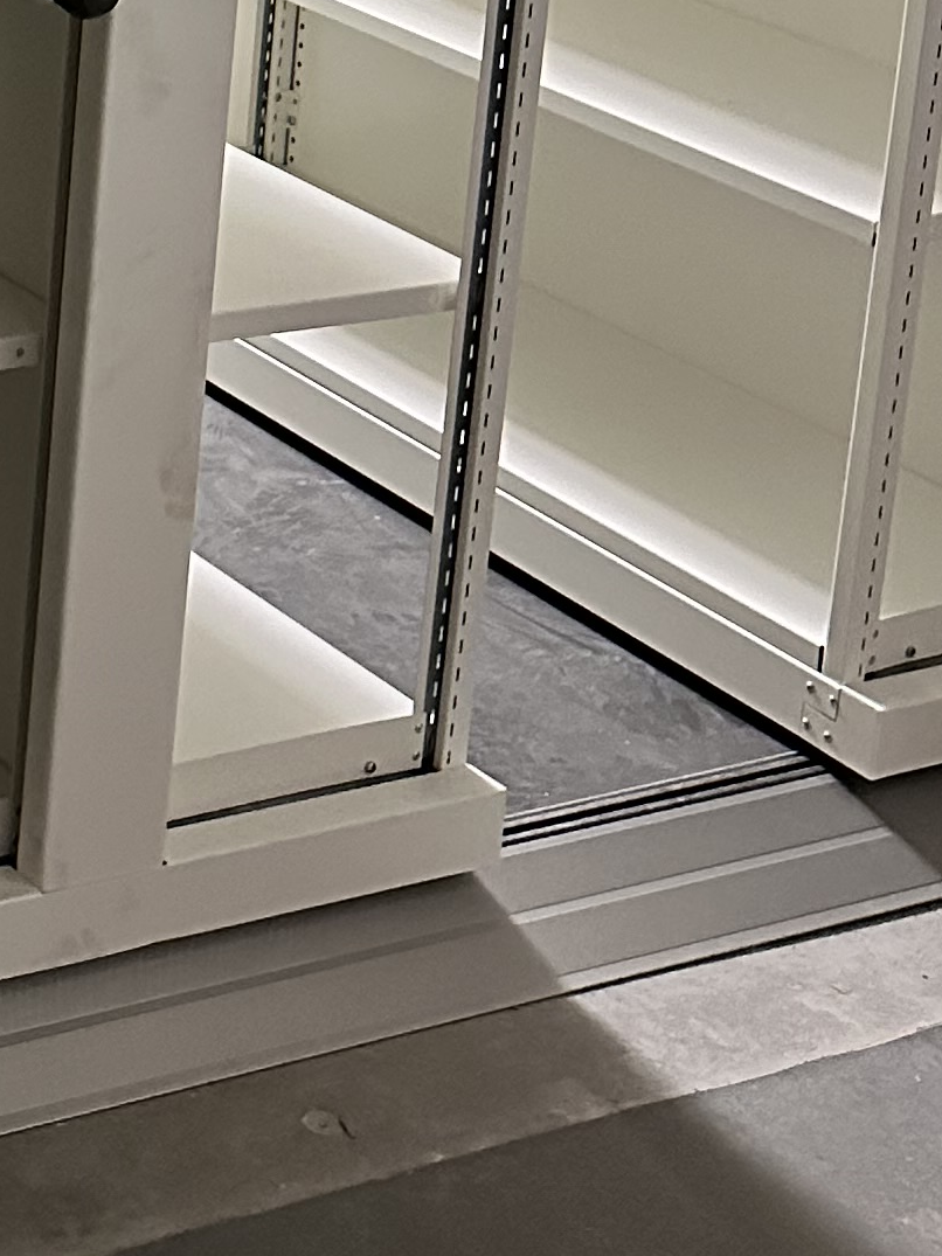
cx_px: -714
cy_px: -436
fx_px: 3266
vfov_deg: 19.8
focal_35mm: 90
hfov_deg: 14.6
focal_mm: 6.86
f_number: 1.78
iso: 640
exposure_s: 1/33
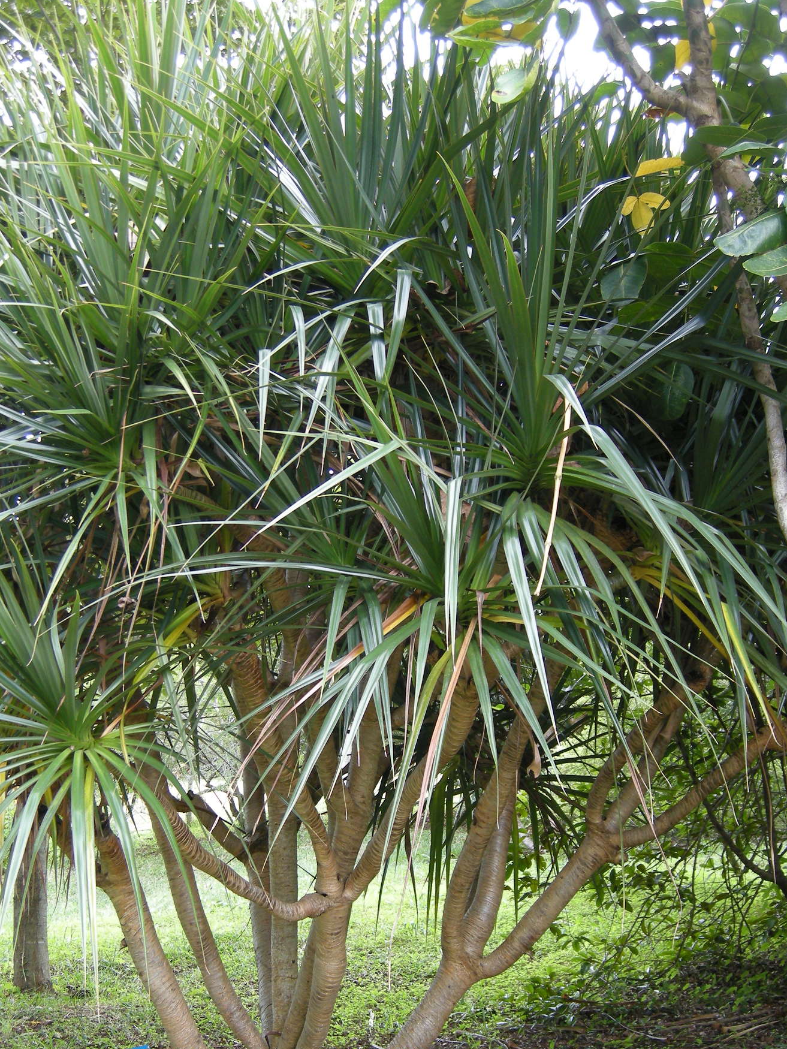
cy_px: 668
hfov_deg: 30.3
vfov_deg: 39.3
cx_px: 357
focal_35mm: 48
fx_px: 1455
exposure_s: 1/60
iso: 95
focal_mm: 7.5
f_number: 2.7
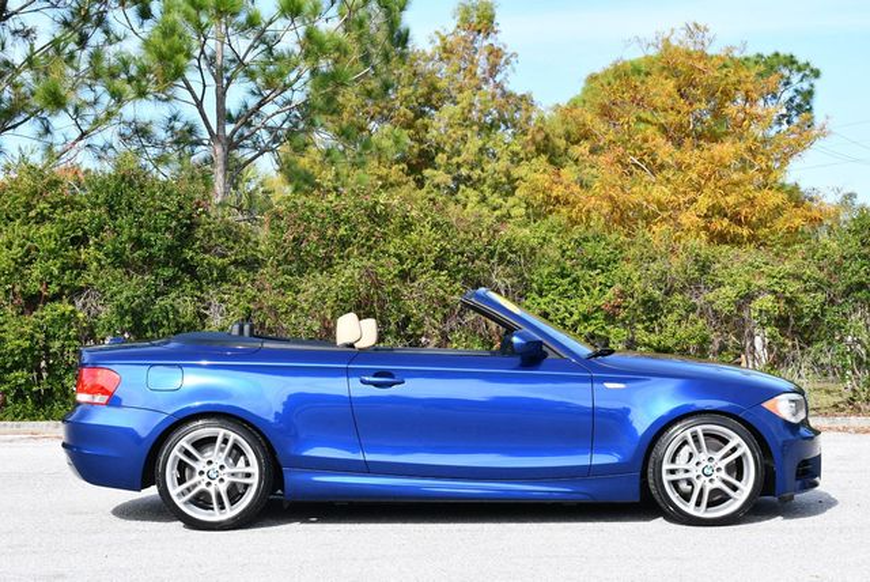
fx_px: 1742
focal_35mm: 72
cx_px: 435
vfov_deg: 19.0
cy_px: 291
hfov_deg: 28.0
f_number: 8
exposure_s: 1/250
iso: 200
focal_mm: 36
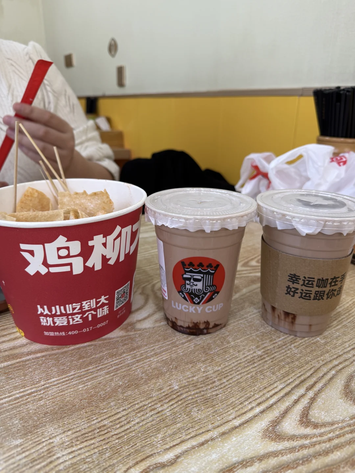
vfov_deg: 71.6
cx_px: 178
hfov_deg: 56.8
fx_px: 328
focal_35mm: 24
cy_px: 236
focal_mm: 6.76
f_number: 1.78
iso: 100
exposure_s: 1/100
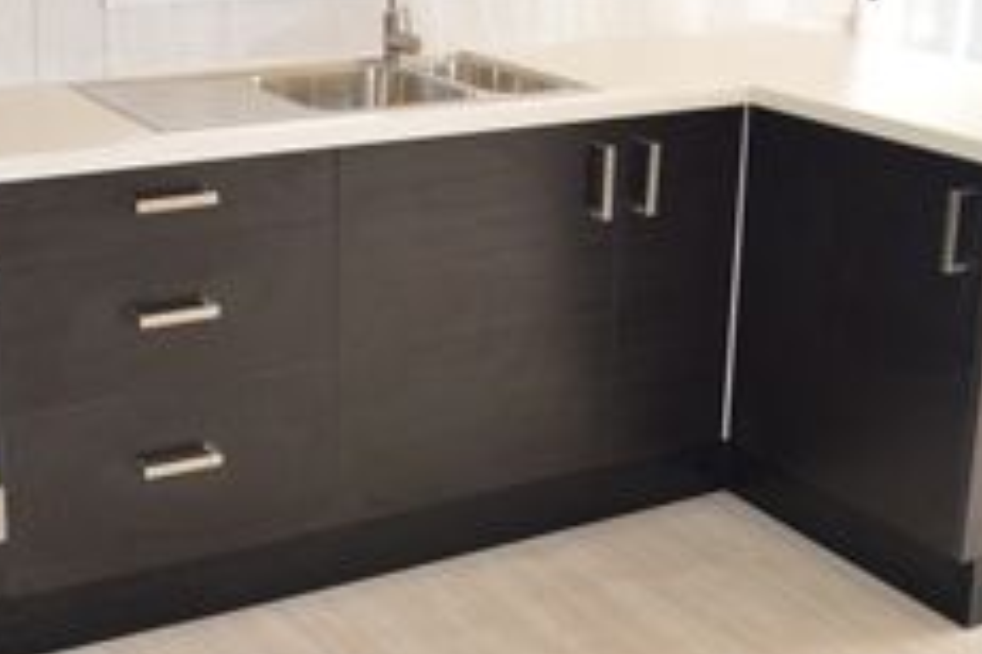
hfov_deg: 35.8
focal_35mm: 55
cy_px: 164
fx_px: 1500
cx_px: 319
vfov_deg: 24.3
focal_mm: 18
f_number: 4
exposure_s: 1/100
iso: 400
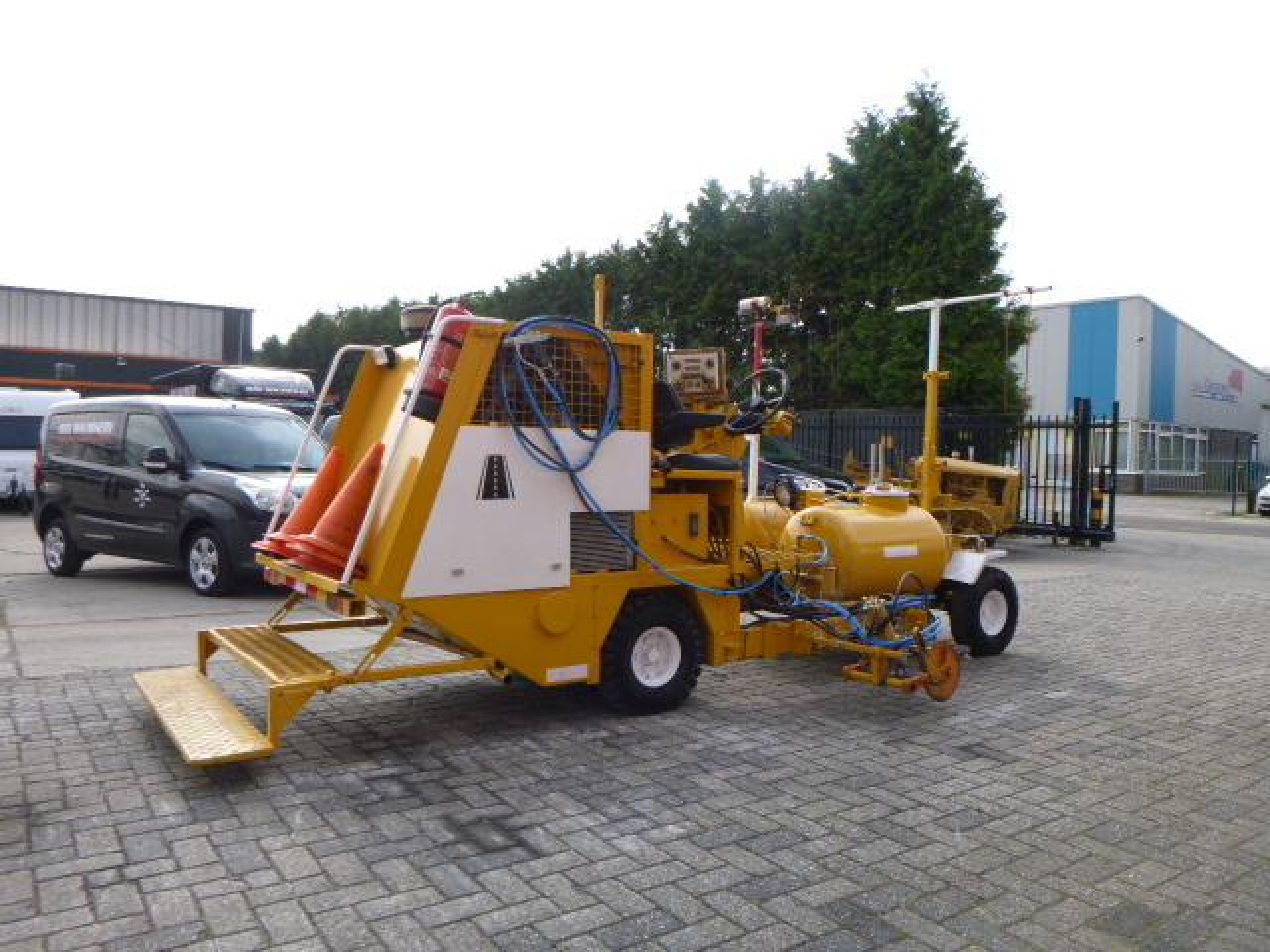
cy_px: 476
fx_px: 917
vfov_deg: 54.9
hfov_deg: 69.4
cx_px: 635
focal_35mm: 25
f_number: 3.9
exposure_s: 1/250
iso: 100
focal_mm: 4.5
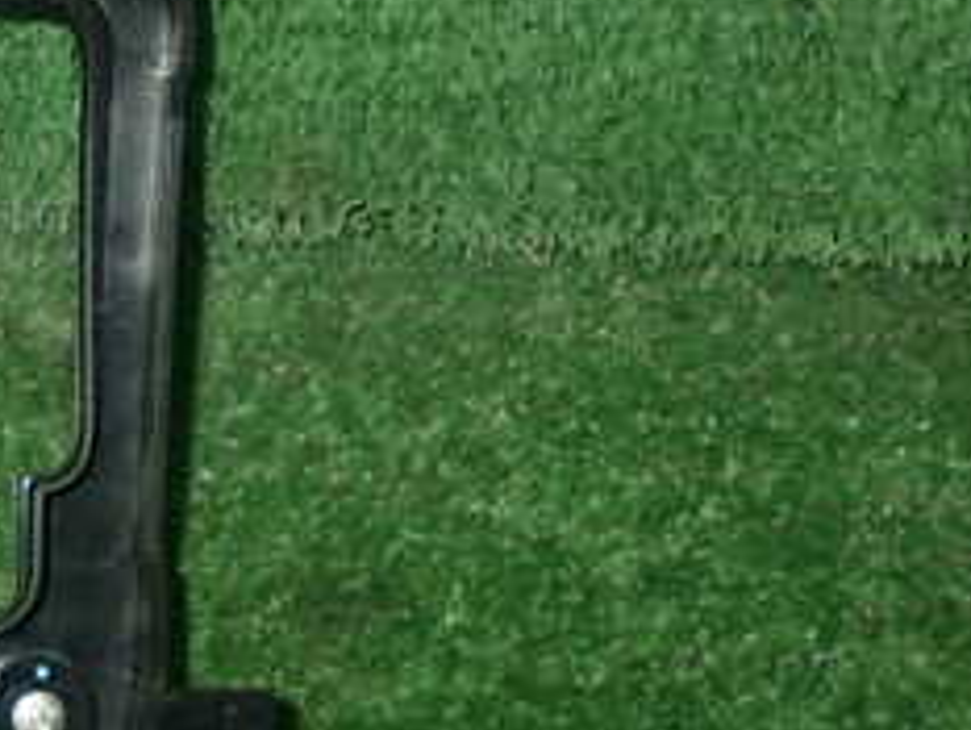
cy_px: 571
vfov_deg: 10.7
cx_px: -246
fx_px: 3901
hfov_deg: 13.7
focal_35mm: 139
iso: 800
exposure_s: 1/50
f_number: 10
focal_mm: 9.65
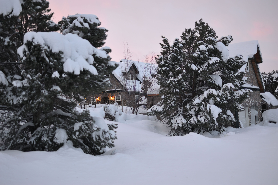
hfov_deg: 54.5
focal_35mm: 35
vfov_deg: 37.8
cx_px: 139
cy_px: 92
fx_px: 270
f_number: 1.8
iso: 200
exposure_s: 1/60
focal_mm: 35
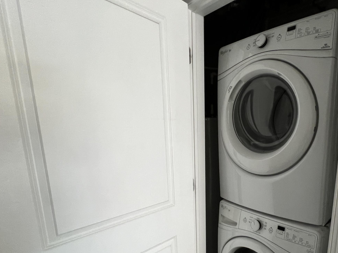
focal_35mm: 20
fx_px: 195
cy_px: 169
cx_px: 236
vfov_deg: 64.3
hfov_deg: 77.9
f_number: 1.8
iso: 250
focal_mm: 1.57
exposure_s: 1/60
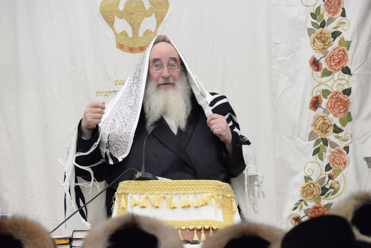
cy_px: 124
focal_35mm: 200
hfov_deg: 10.3
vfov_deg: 6.9
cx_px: 186
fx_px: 2061
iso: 5000
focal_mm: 200
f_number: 9
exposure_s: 1/200
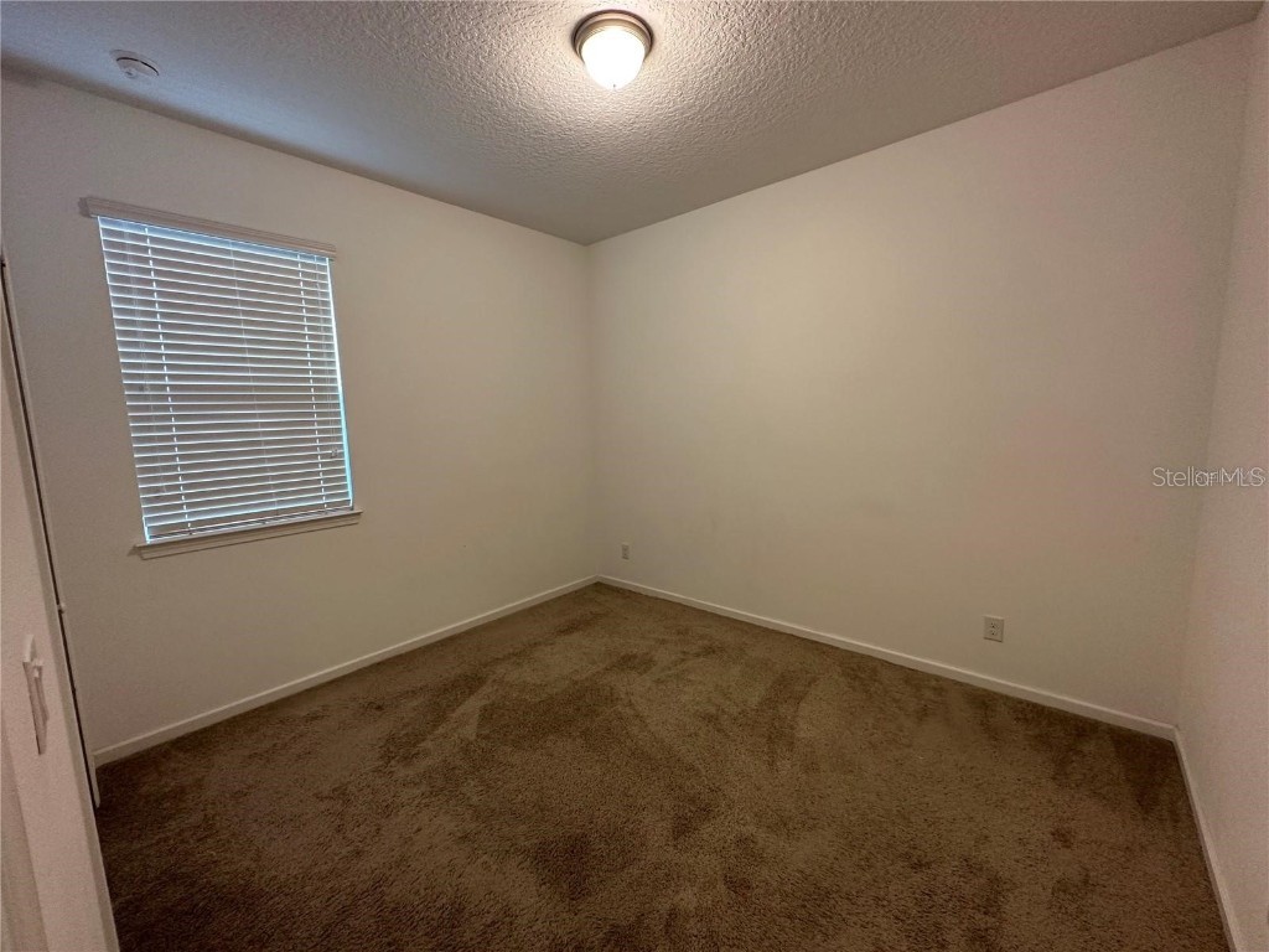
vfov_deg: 85.7
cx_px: 634
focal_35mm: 14
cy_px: 476
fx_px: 513
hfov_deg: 102.1
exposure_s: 1/60
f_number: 2.2
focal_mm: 2.22
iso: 200
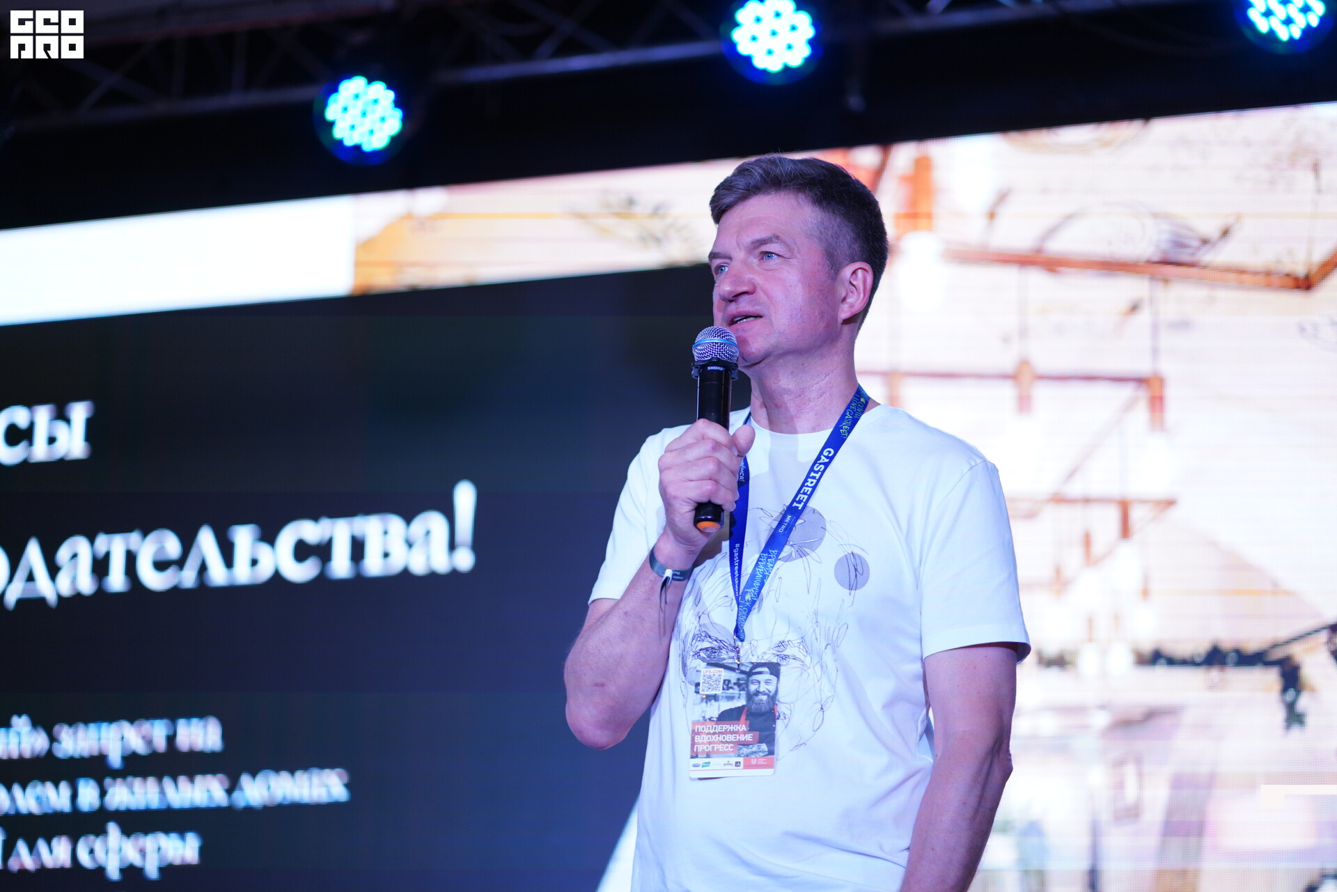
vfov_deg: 16.1
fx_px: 3157
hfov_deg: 23.9
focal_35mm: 85
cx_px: 668
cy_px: 446
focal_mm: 85
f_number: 1.8
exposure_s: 1/125
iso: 640
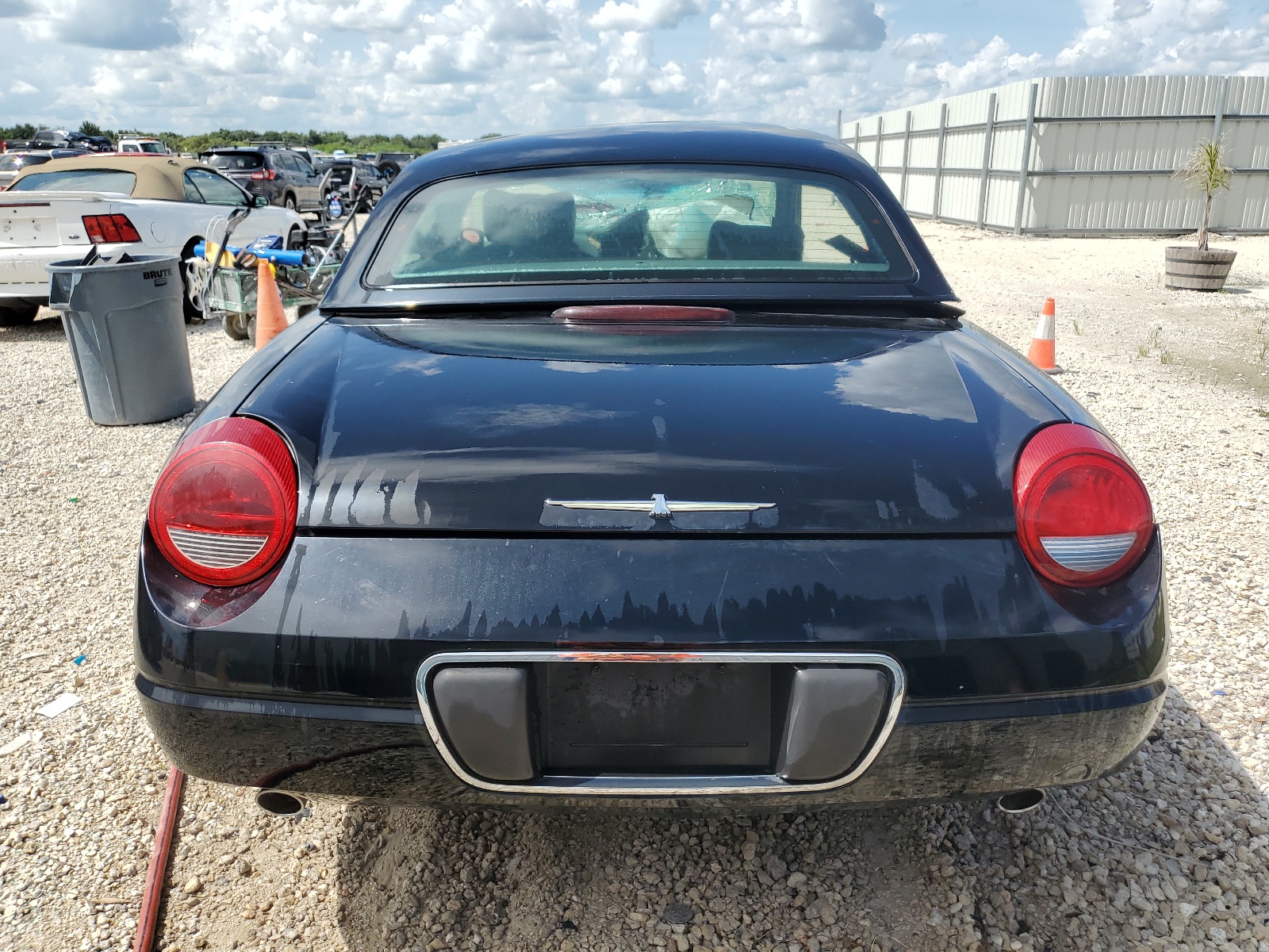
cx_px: 634
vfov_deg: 53.1
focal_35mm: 26
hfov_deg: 67.3
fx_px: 953
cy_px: 476
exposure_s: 1/3333
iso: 50
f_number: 1.5
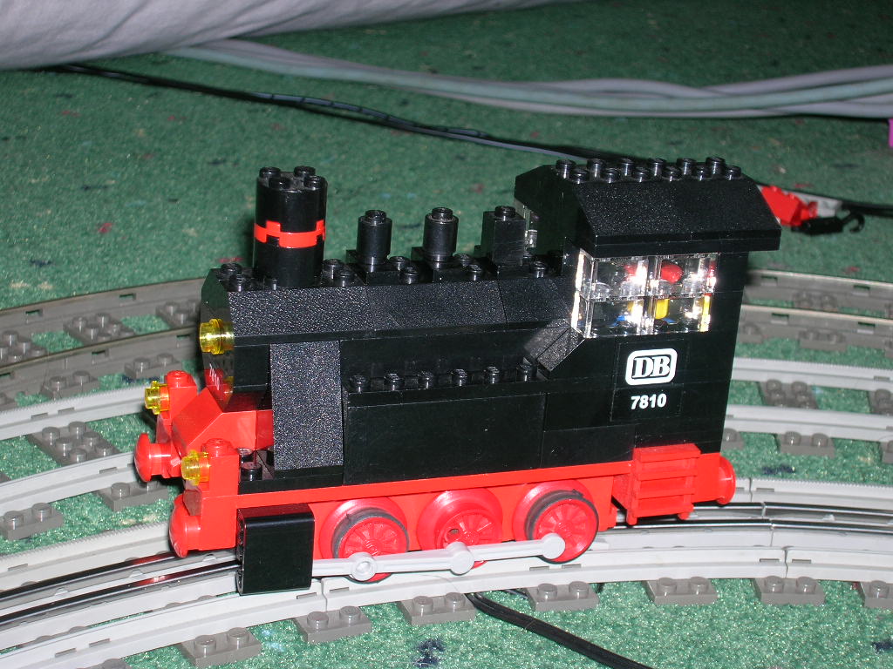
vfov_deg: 21.0
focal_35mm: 70
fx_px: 1806
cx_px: 446
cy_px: 334
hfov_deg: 27.8
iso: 50
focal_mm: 11.7
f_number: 3.9
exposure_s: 1/60.1
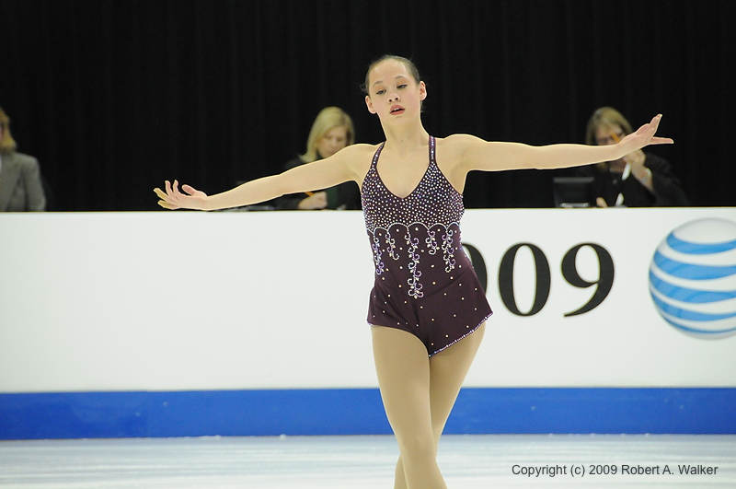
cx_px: 368
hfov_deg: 6.9
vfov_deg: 4.6
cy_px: 244
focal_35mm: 300
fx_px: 6125
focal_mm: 200
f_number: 5.6
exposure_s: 1/500
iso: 3200
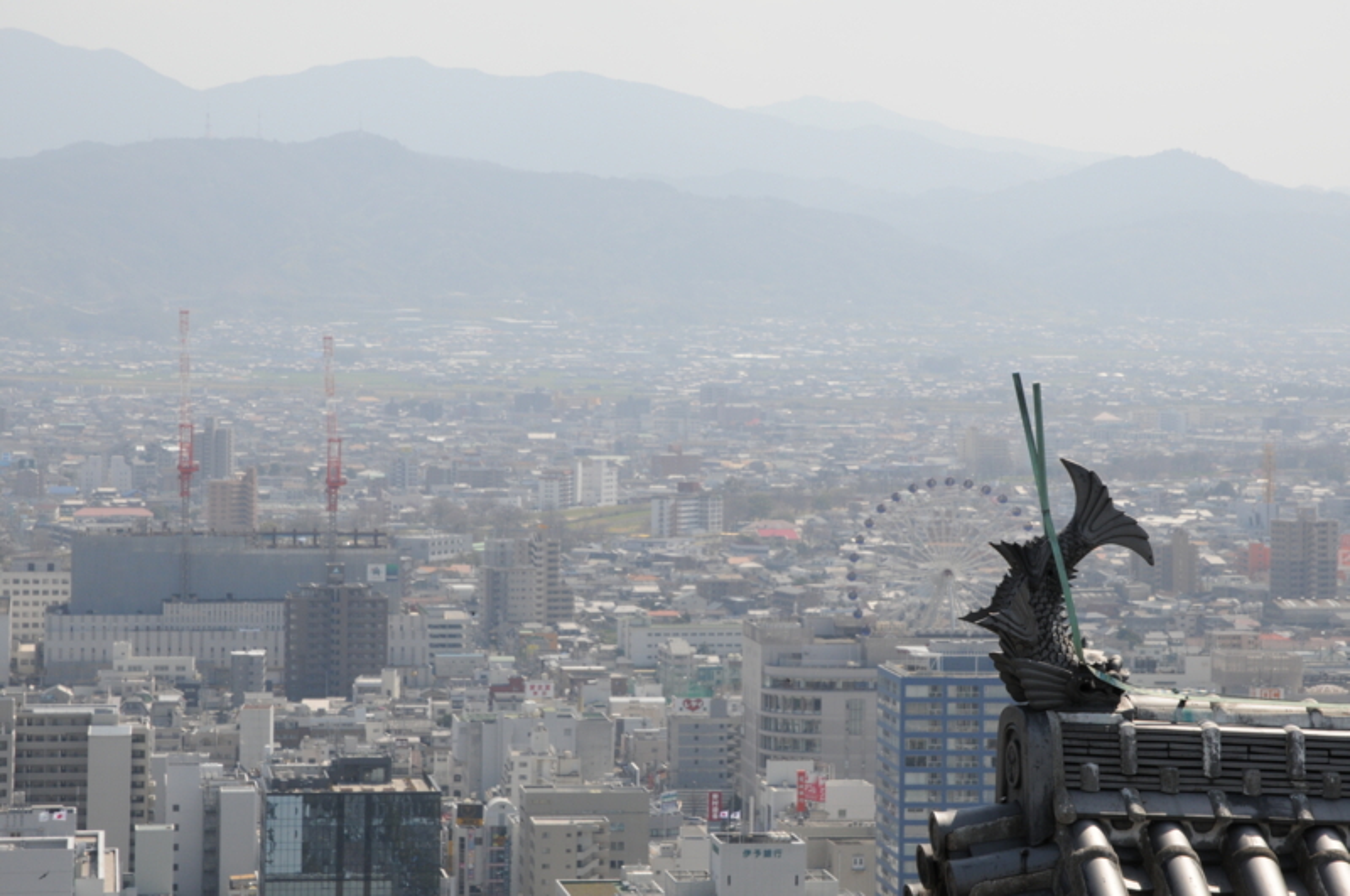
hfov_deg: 16.1
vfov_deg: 10.7
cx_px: 675
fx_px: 4774
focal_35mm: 128
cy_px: 448
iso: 500
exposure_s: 1/640
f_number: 13
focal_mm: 85
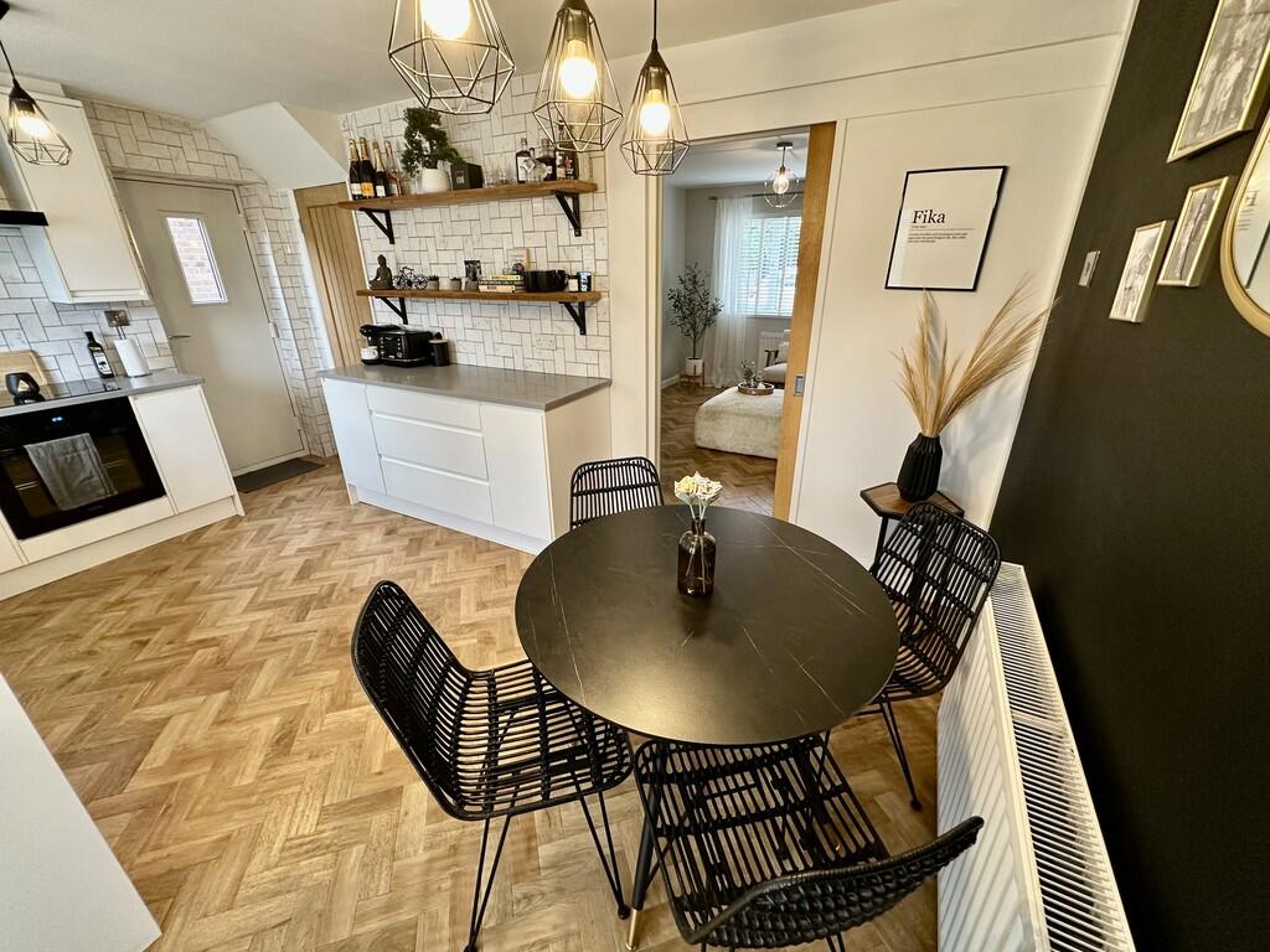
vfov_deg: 85.7
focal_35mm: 14
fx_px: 514
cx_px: 635
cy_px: 476
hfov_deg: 102.1
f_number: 2.2
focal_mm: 2.22
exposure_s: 1/50
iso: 160
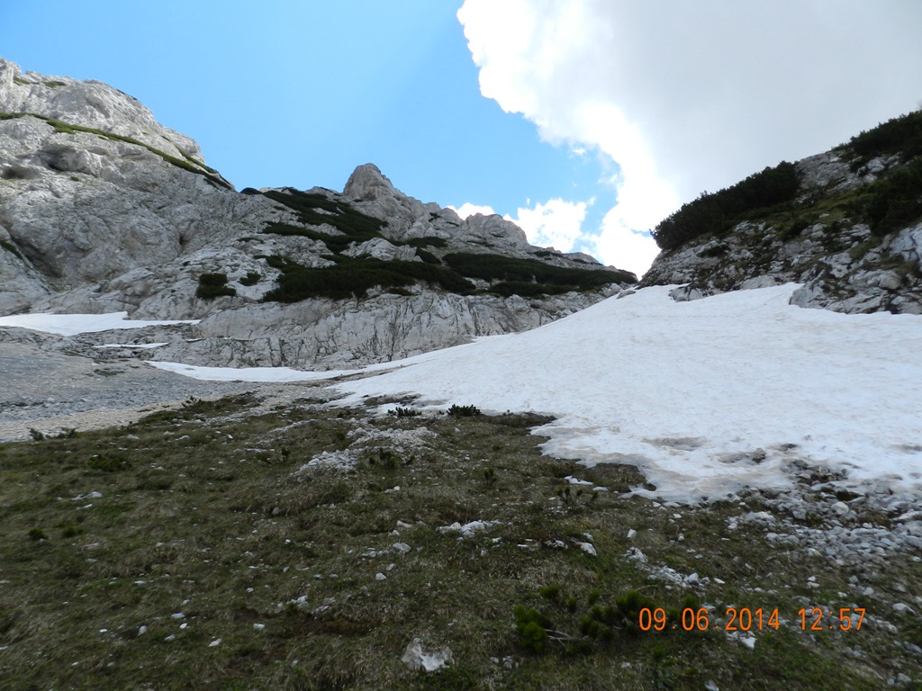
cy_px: 346
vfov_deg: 58.9
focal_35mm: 23
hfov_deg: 73.9
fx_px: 613
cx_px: 461
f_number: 4
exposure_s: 1/640
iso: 160
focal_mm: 4
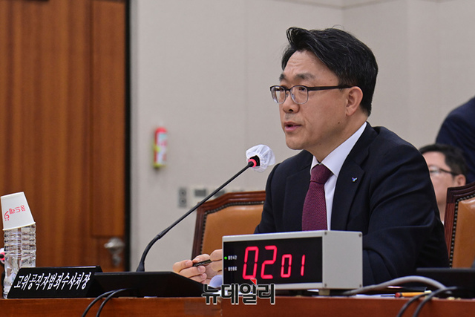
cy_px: 158
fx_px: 1531
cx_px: 238
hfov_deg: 17.6
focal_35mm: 116
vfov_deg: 11.8
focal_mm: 116
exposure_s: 1/320
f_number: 6.3
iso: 6400
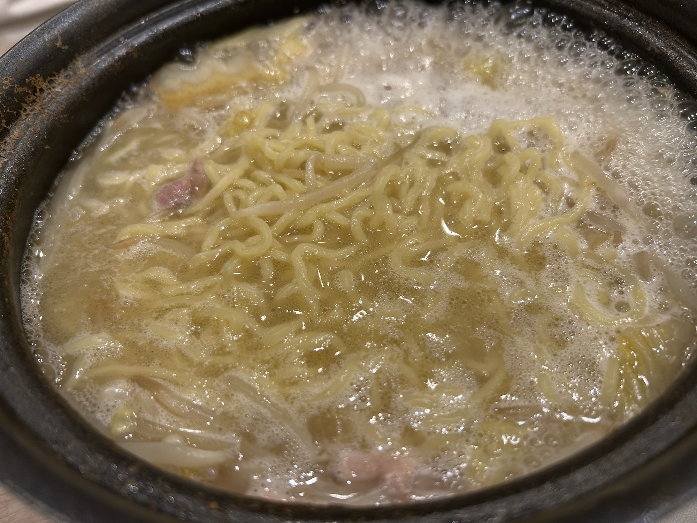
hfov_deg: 67.3
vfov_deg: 53.1
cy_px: 262
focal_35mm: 26
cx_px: 348
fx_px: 524
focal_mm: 5.7
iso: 64
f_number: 1.5
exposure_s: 1/100
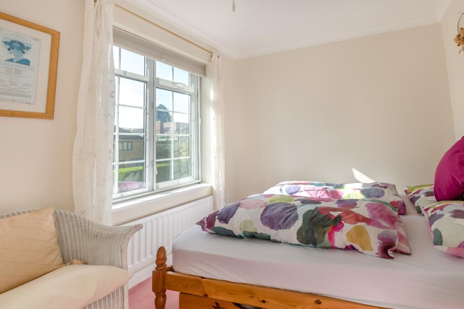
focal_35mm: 15
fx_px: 193
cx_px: 232
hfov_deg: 100.4
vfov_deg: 77.3
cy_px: 154
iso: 100
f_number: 8
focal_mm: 10
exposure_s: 1/1250
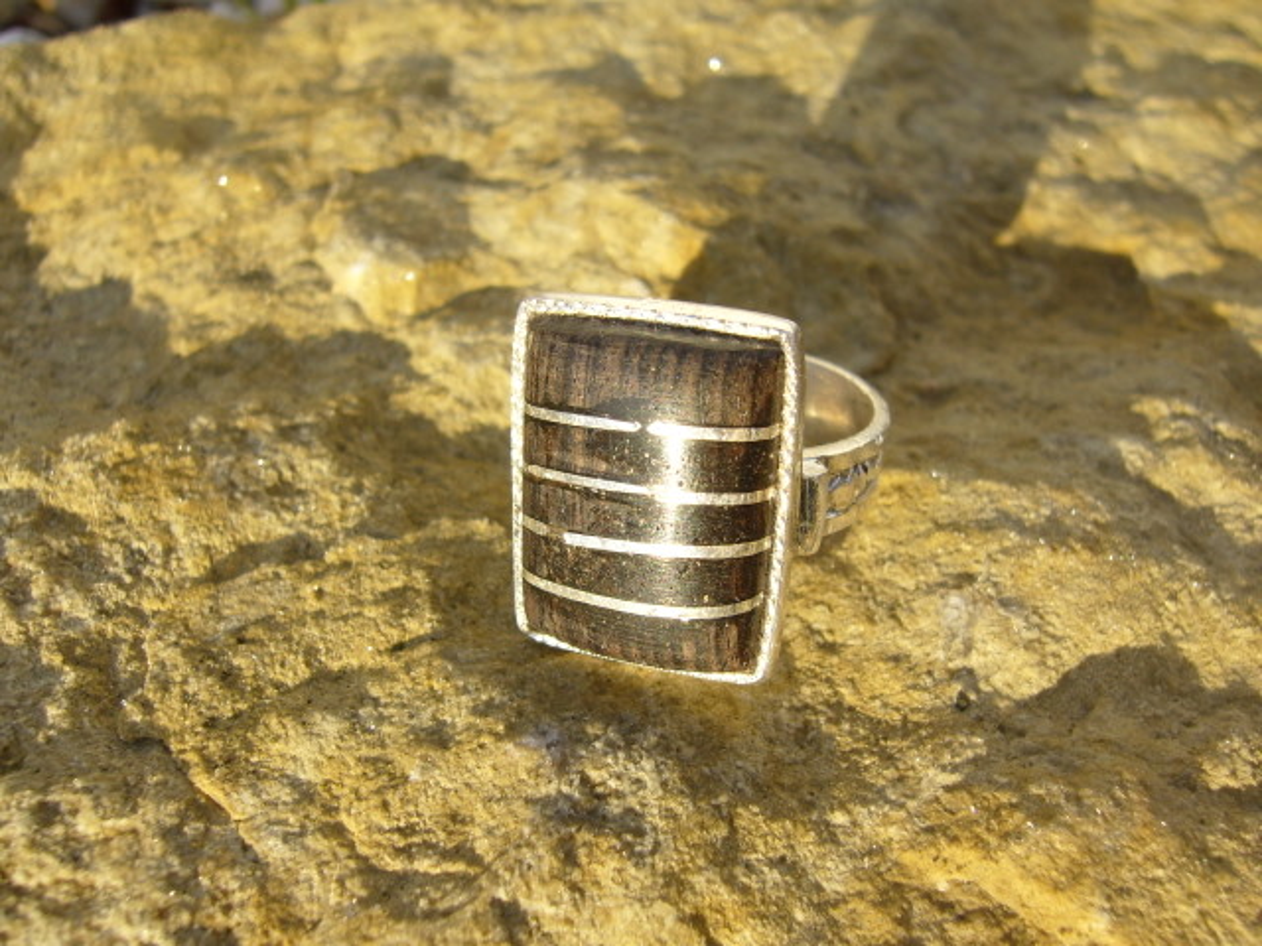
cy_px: 473
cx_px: 631
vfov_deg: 40.7
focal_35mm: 35
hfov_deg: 52.6
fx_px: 1276
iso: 80
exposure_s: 1/125
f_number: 5.6
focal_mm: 5.8
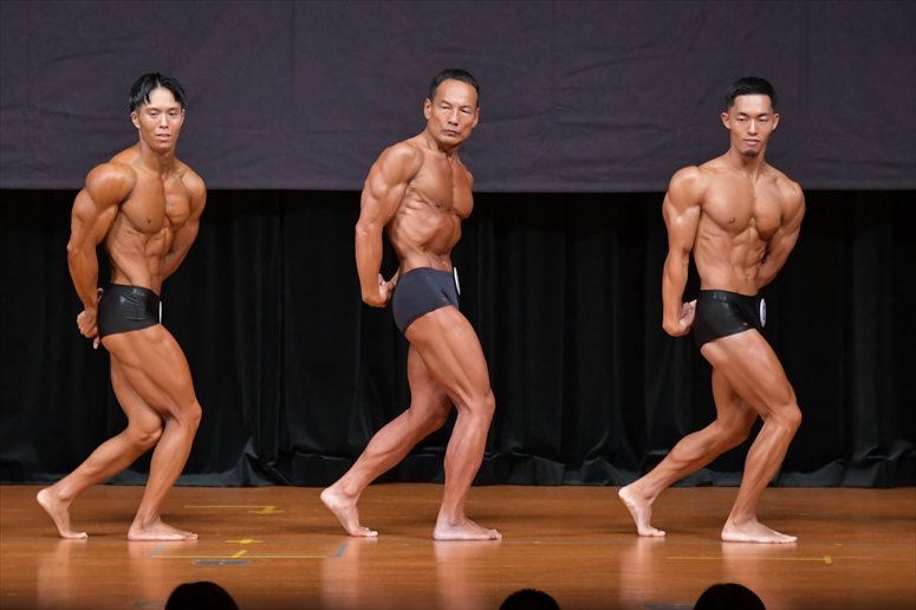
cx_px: 458
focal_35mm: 285
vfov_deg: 4.8
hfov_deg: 7.2
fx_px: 7248
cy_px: 305
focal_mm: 190
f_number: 5.6
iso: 5000
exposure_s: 1/400
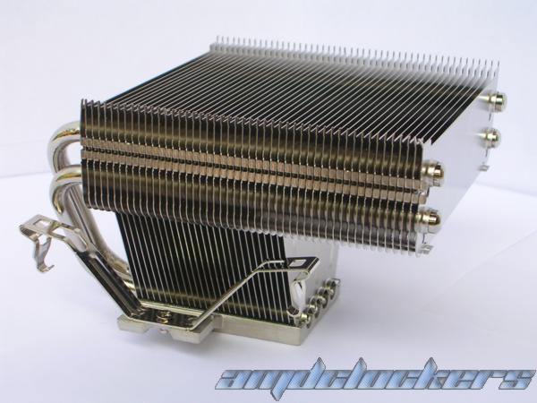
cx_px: 268
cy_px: 202
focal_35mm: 81
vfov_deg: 18.2
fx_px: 1257
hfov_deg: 24.1
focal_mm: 12.3
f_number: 4
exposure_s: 1/130
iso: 50
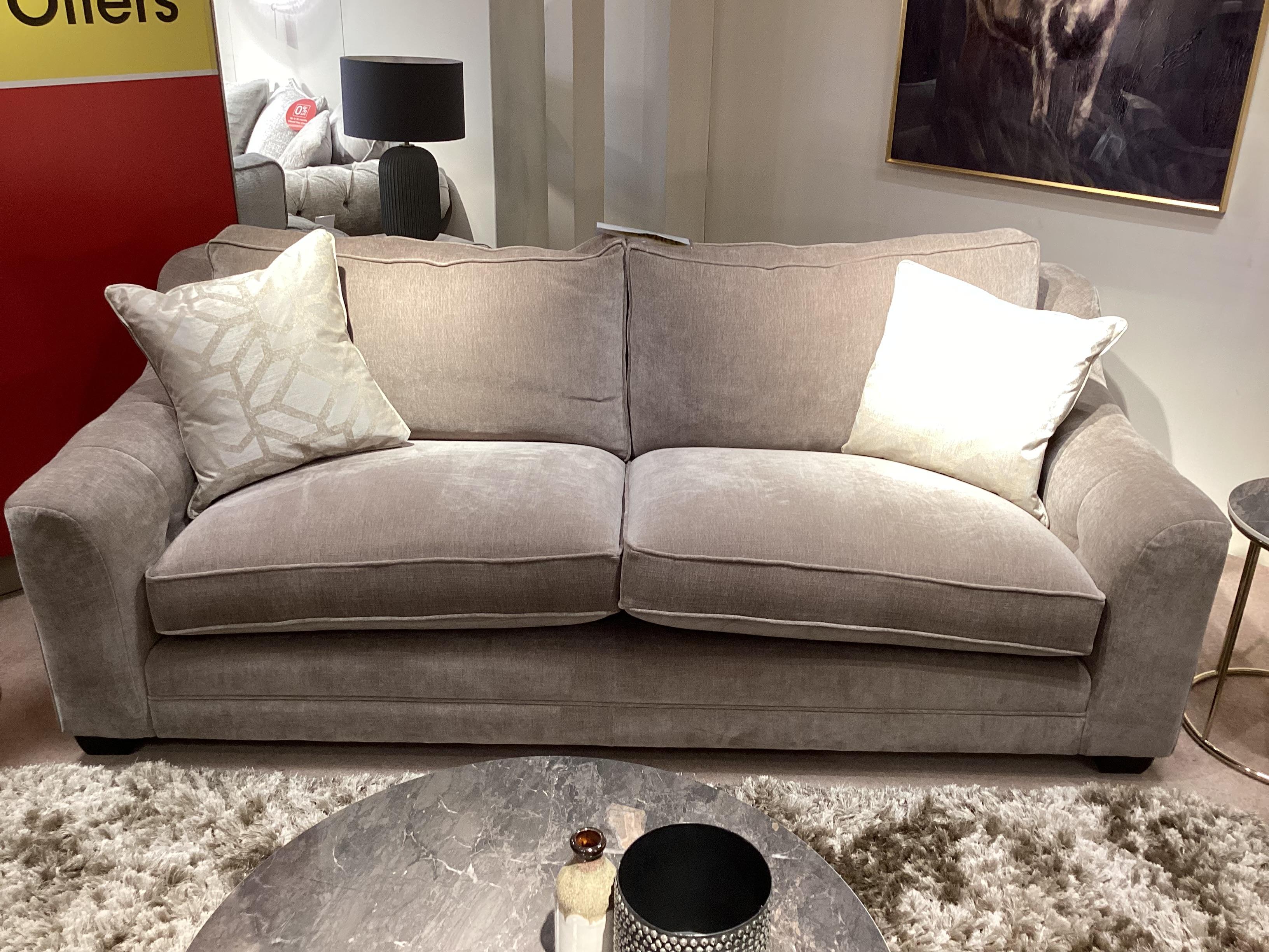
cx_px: 634
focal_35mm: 31
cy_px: 476
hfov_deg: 58.4
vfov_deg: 45.4
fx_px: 1136
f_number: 2.4
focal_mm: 3.3
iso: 80
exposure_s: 1/50
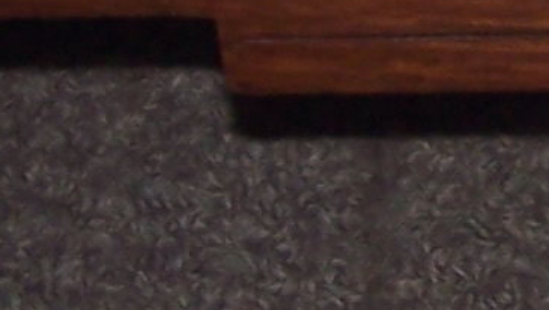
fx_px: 3803
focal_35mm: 261
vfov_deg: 4.6
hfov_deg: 7.9
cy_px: -211
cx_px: 1068
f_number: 2.8
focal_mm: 6.3
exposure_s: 1/60
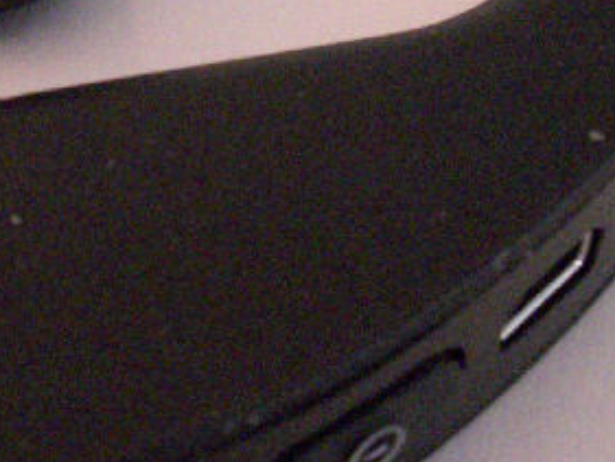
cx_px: 4
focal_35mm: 108
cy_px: 125
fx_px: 1920
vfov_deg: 13.7
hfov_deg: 17.8
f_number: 4.4
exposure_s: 1/80
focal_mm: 6.3
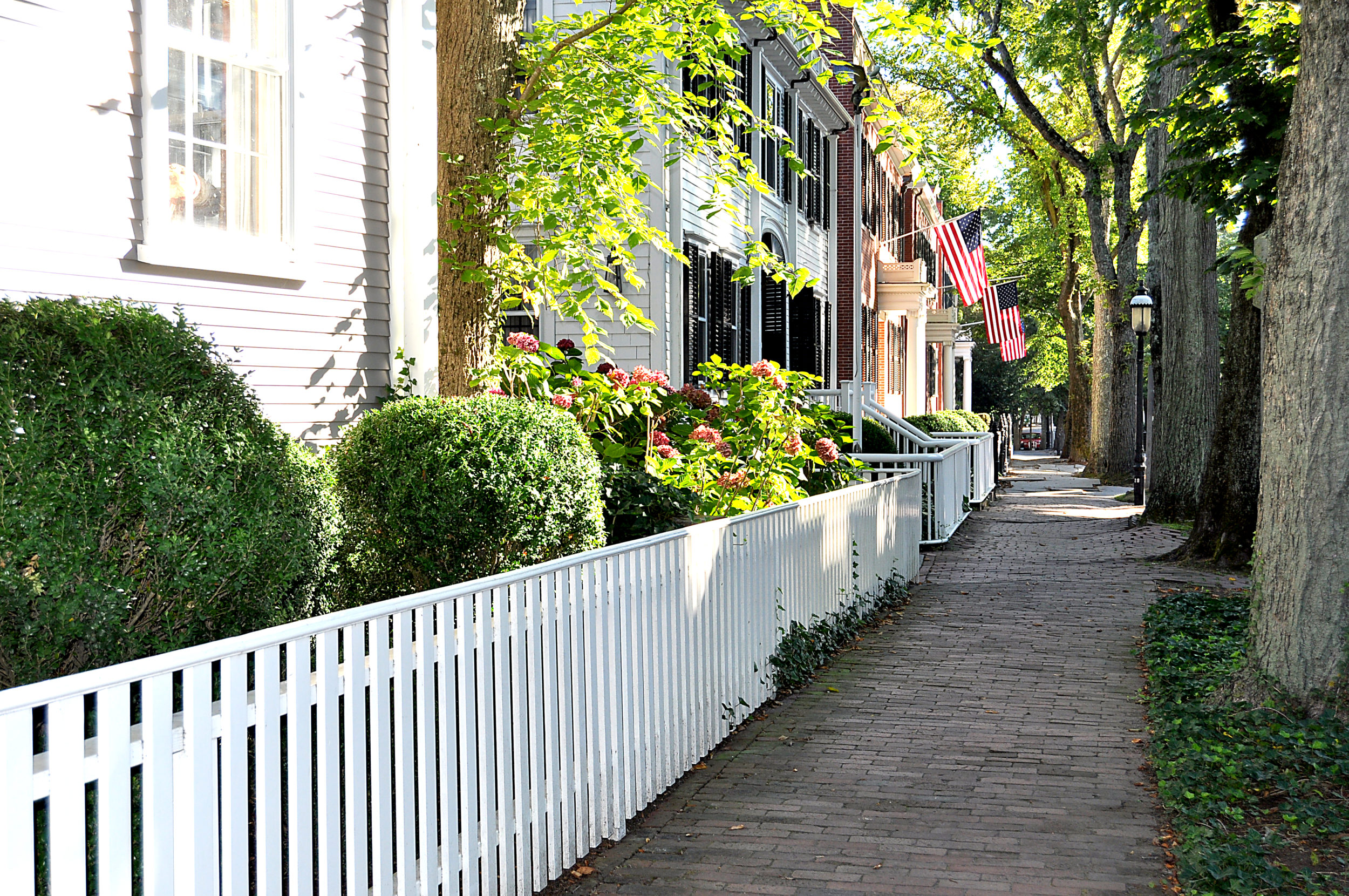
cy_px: 448
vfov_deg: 28.9
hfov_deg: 42.4
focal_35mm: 46
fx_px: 1740
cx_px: 674
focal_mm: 31
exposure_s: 1/200
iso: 200
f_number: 6.3
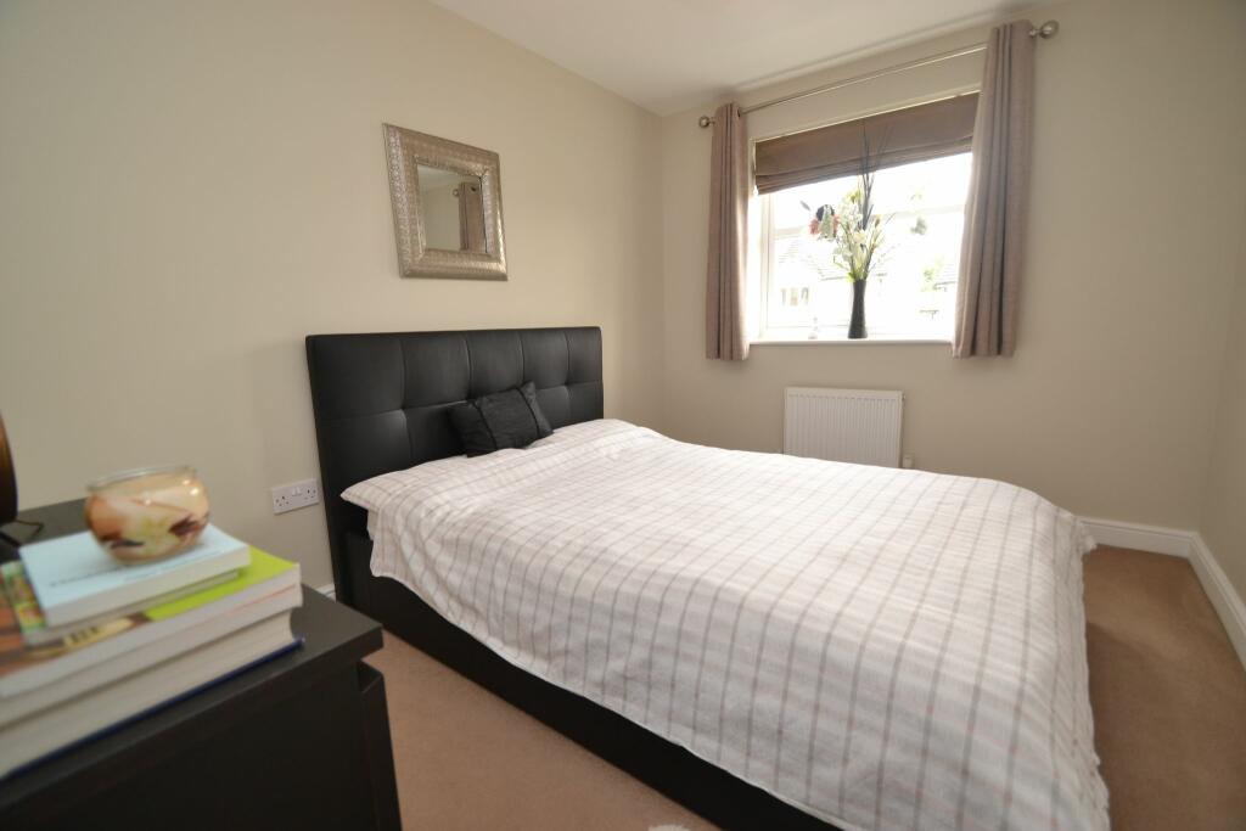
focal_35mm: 15
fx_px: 519
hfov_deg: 100.4
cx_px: 623
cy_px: 416
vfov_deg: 77.3
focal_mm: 10
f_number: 4
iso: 400
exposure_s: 1/60
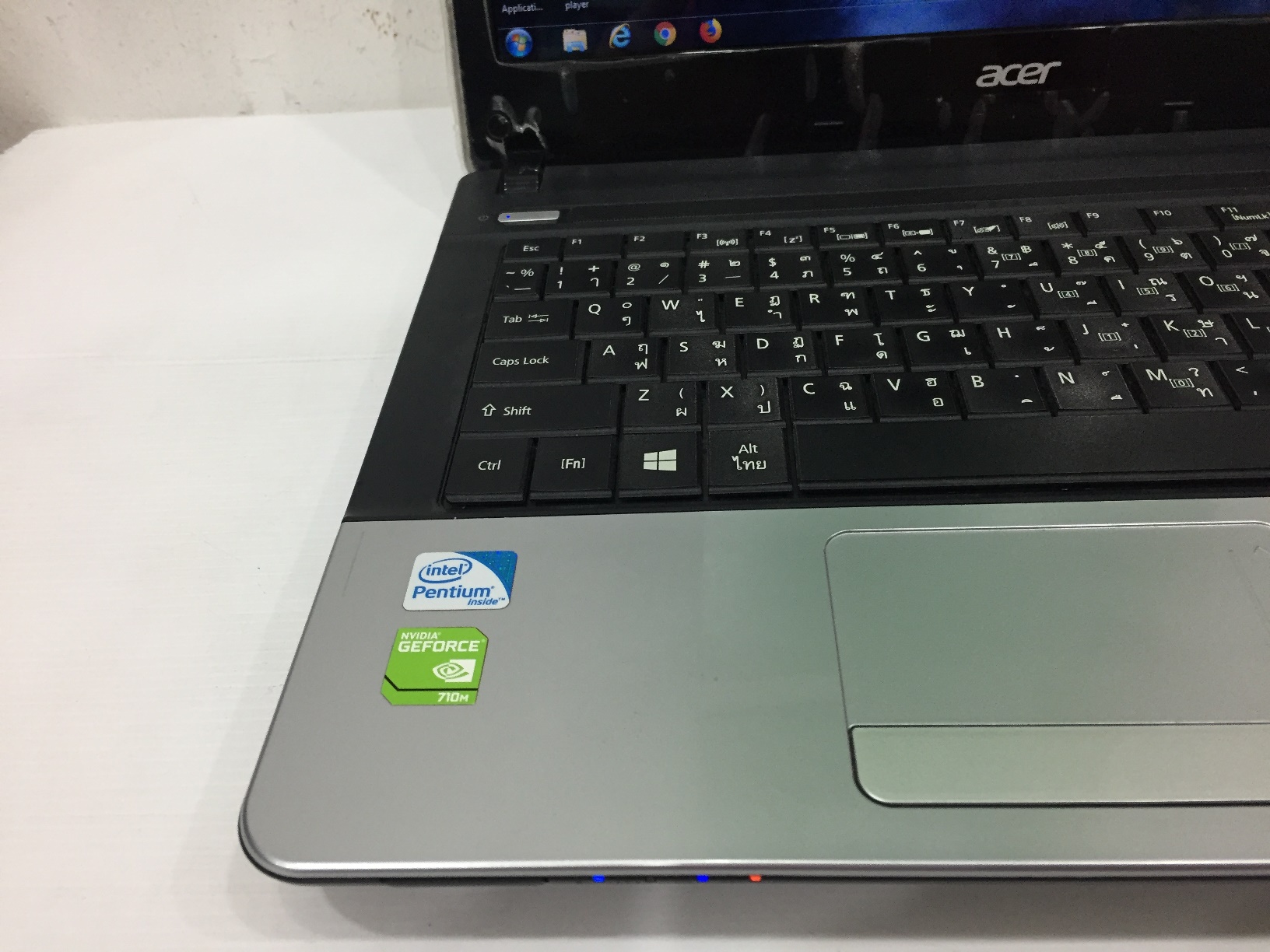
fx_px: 1064
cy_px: 476
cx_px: 635
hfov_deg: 61.7
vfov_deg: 48.2
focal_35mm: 29
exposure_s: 1/33
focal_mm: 4.15
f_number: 2.2
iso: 80
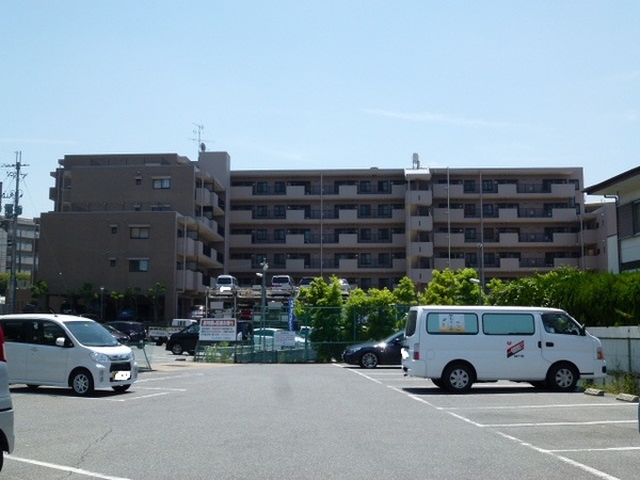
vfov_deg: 36.8
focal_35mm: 39
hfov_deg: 47.9
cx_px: 320
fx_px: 721
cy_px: 240
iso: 100
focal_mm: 7
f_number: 5.6
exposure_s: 1/500
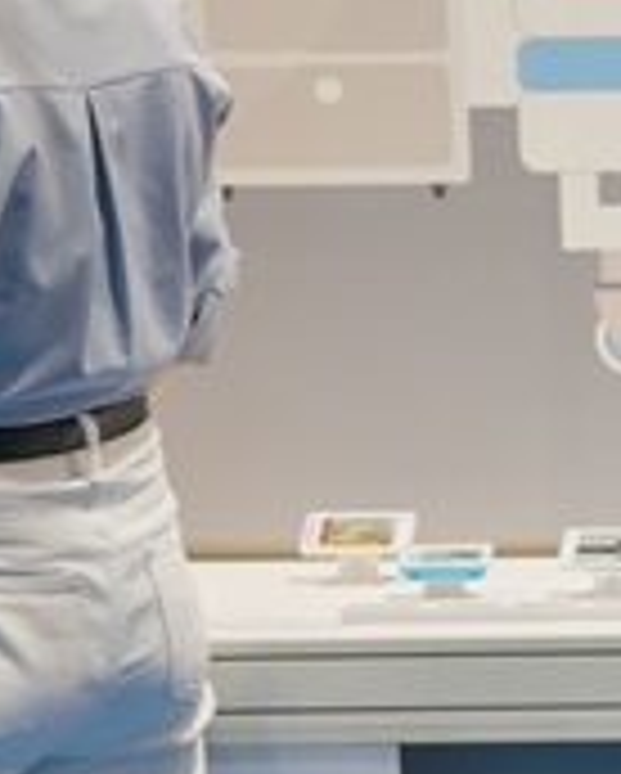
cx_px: 2232
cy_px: 342
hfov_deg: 5.2
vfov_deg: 7.1
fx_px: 6198
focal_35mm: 270
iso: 400
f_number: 3.2
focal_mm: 49.6
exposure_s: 1/77.6
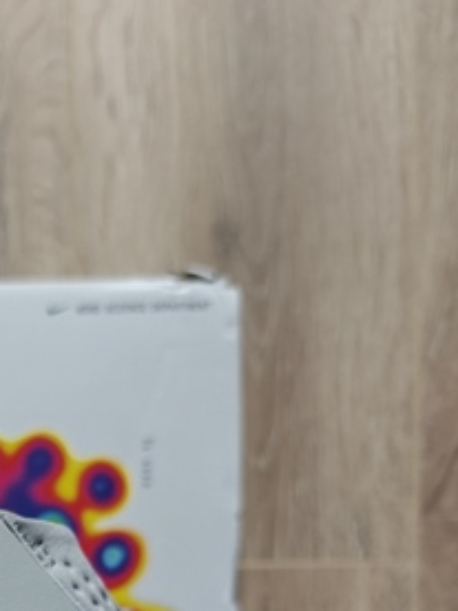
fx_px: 1006
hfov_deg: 23.3
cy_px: 694
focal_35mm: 57
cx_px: -102
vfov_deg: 29.9
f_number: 1.6
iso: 200
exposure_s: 1/100
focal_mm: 6.06
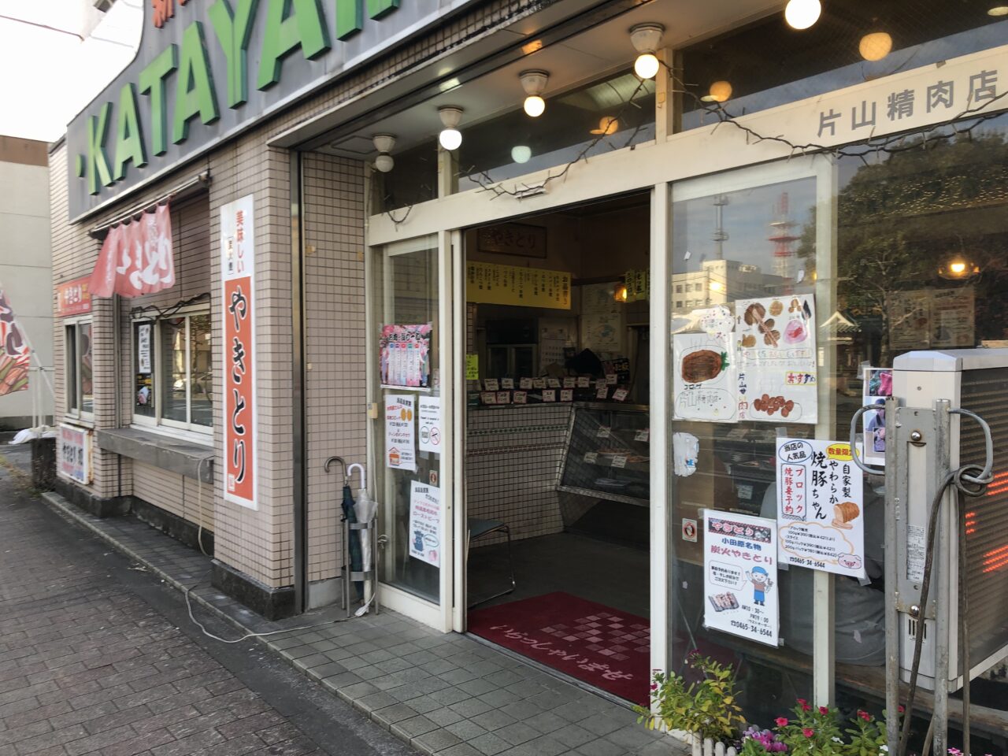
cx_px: 504
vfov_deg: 49.7
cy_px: 378
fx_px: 815
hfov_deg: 63.4
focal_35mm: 28
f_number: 1.8
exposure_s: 1/163
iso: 20
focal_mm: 4
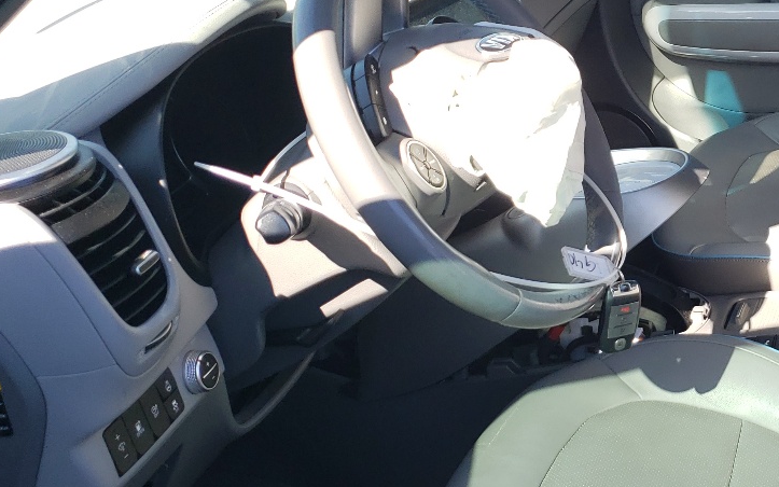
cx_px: 765
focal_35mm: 61
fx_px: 1295
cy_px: 207
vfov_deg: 21.3
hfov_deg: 31.2
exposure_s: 1/476
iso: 50
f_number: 1.5
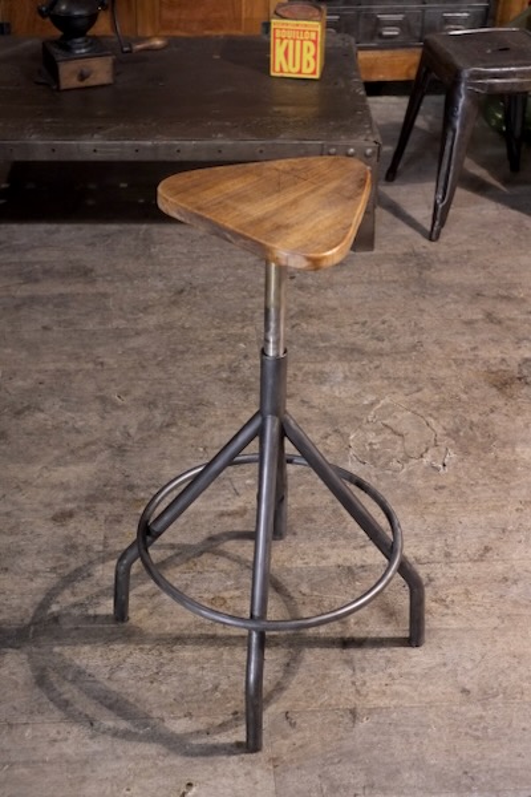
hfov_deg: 25.5
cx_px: 266
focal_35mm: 53
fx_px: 1173
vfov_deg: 37.5
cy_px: 398
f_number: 4
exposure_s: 1/125
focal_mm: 35
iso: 3200
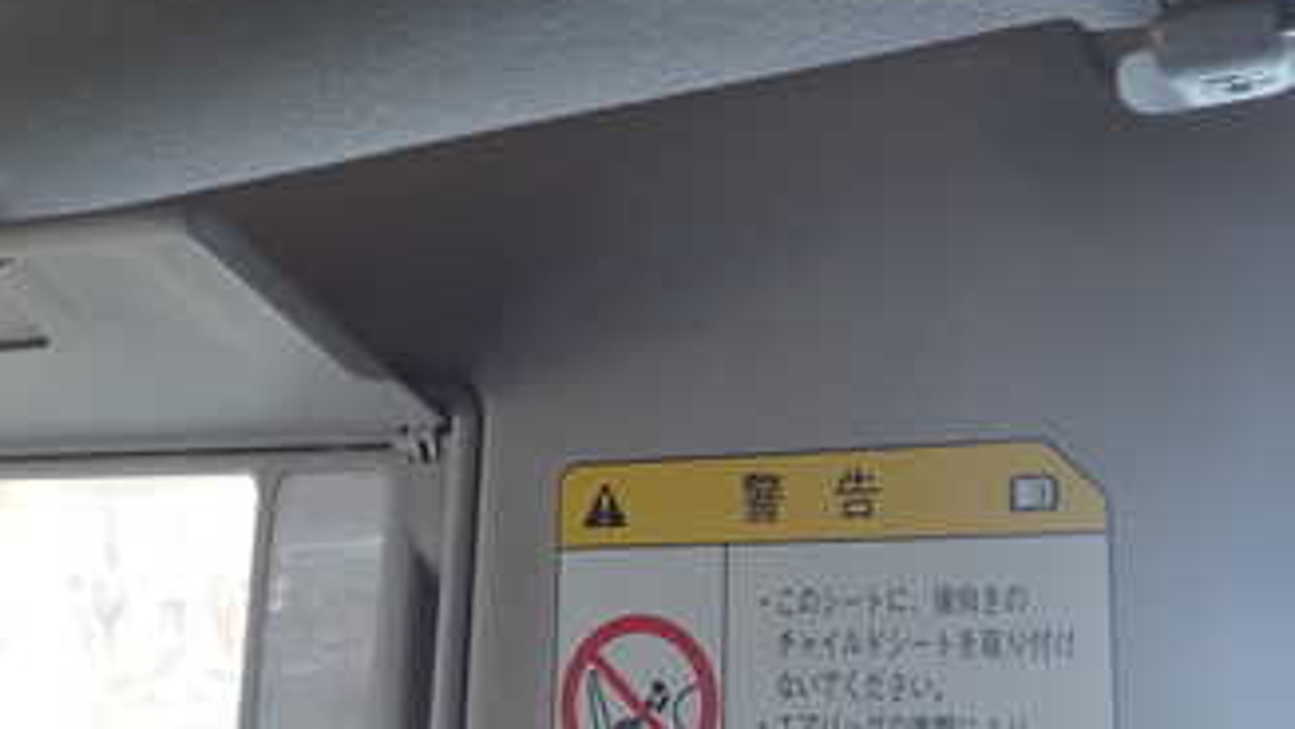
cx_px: 582
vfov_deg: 23.9
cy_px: 420
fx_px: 1717
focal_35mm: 50
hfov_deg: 41.3
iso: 200
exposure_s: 1/40
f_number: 2
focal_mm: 4.5
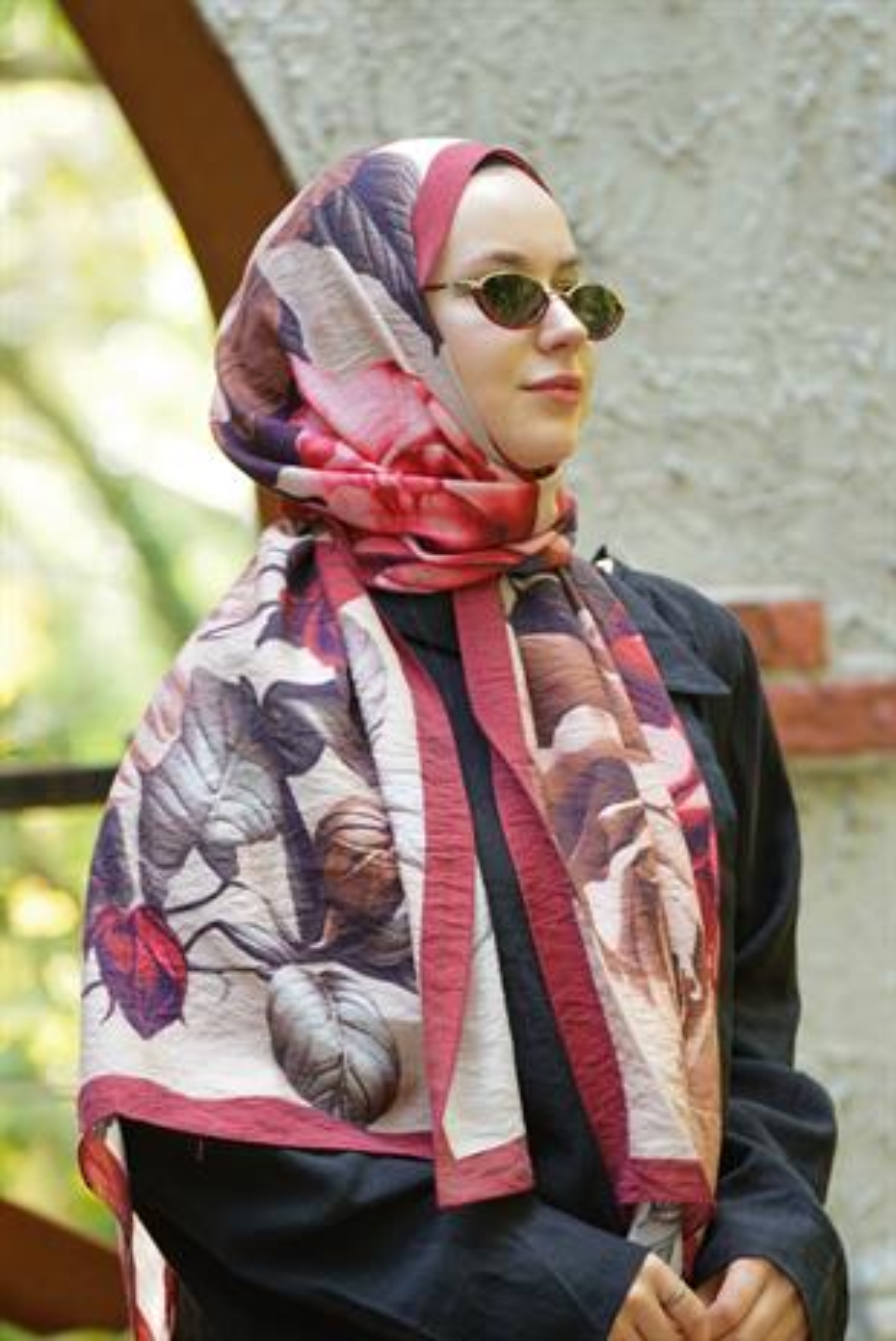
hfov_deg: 8.2
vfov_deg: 12.2
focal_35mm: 168
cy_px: 670
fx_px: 6262
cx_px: 448
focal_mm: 168
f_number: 5
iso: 640
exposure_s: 1/100
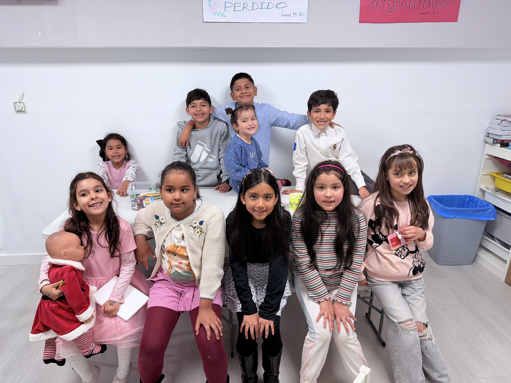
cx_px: 256
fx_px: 354
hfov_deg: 71.6
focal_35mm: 24
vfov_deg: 56.8
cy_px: 192
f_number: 1.78
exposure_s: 1/100
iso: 160
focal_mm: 6.76
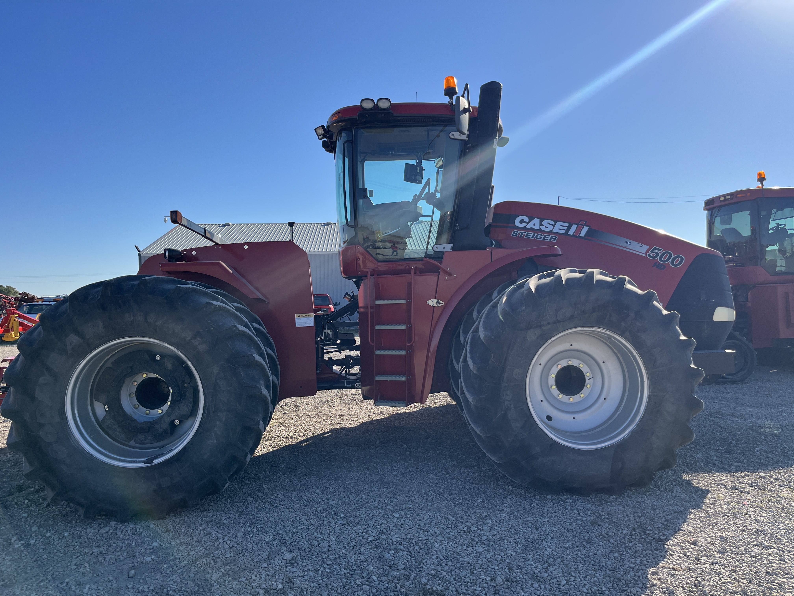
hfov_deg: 67.3
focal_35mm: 26
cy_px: 298
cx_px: 397
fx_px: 596
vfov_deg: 53.1
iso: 50
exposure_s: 1/3521
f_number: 1.6
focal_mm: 5.1
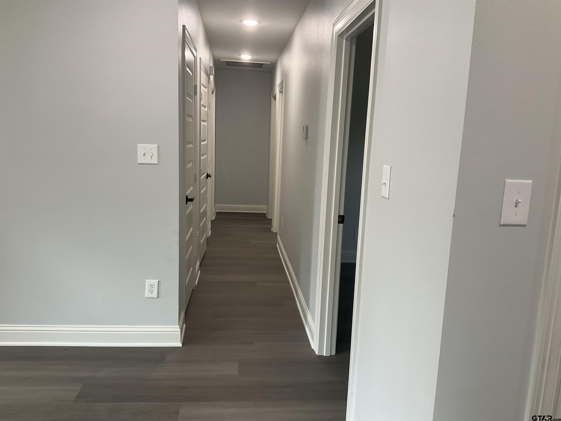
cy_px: 210
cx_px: 280
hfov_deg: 61.7
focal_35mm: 29
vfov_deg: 48.2
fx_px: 470
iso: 64
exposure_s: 1/60
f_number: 1.8
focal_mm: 3
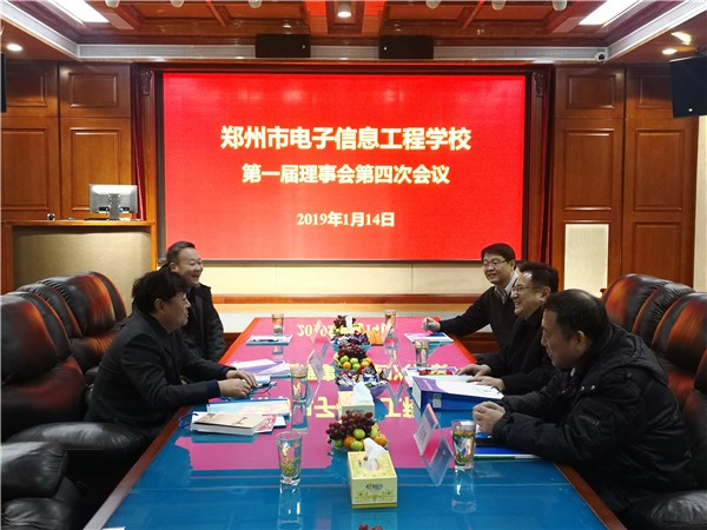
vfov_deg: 38.7
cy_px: 265
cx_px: 354
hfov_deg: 50.1
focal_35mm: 37
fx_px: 756
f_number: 1.6
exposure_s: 1/33.3
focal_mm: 3.95
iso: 160
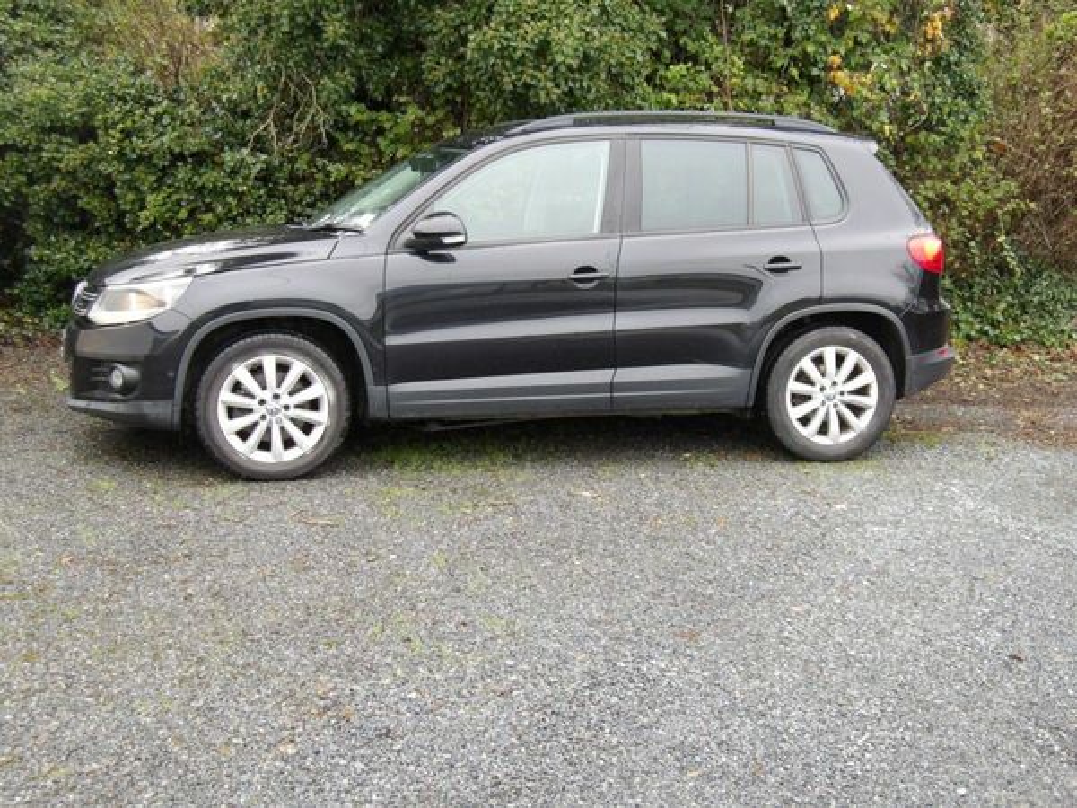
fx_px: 1307
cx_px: 538
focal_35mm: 42
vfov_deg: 34.3
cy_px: 404
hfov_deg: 44.8
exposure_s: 1/30
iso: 185
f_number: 3.7
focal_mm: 7.6
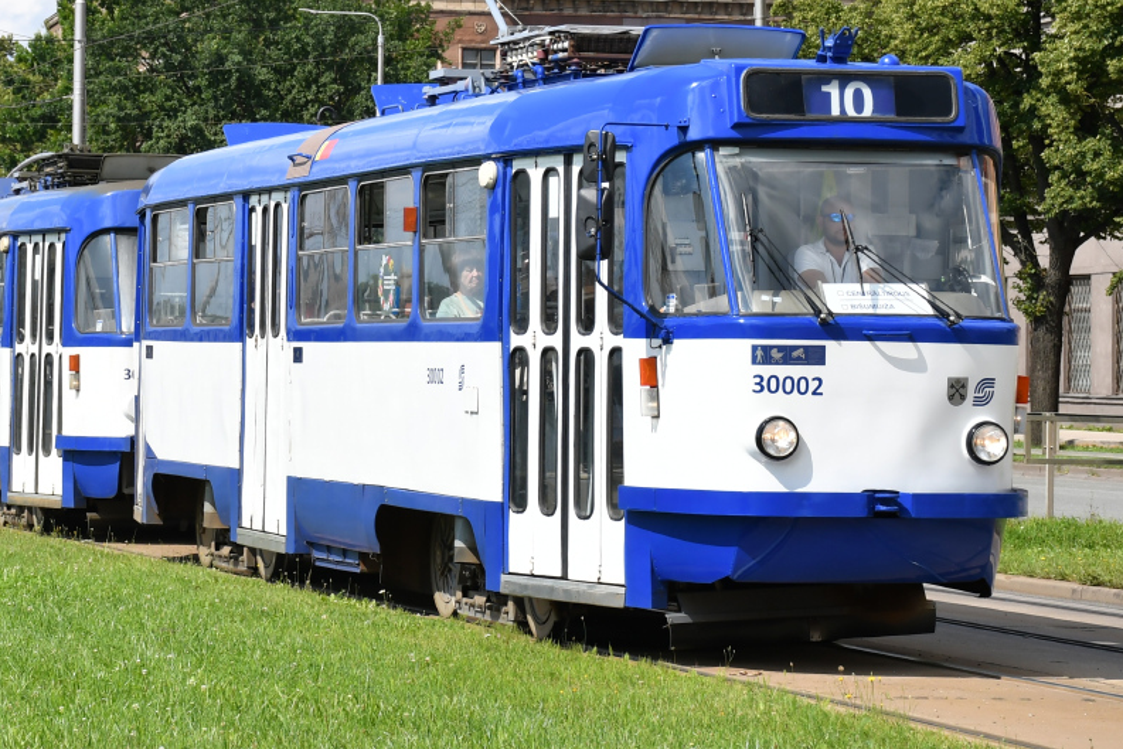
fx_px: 3837
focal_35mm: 123
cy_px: 192
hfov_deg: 16.6
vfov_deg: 11.1
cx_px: 329
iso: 200
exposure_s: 1/833
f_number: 6.3
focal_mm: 50
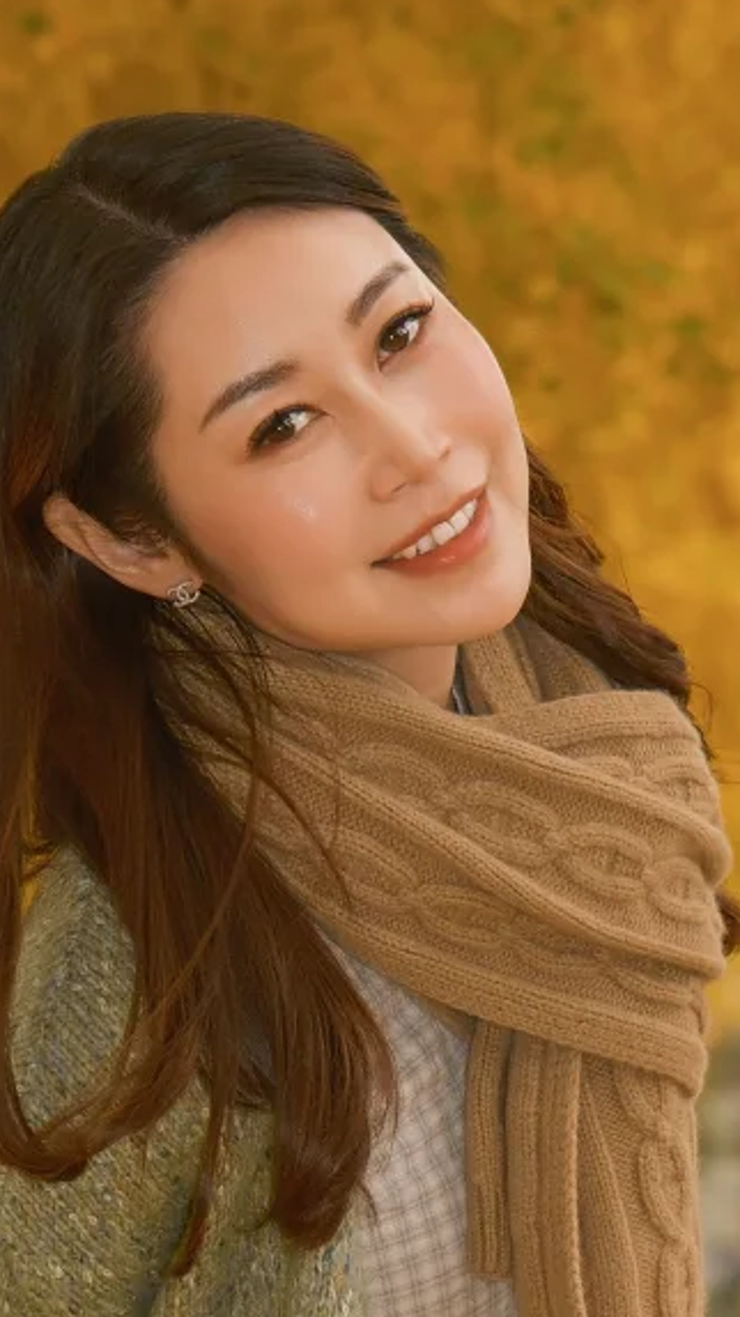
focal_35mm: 231
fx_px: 8064
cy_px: 892
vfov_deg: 9.3
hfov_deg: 5.3
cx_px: 207
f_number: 4
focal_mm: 51.8
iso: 500
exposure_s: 1/100
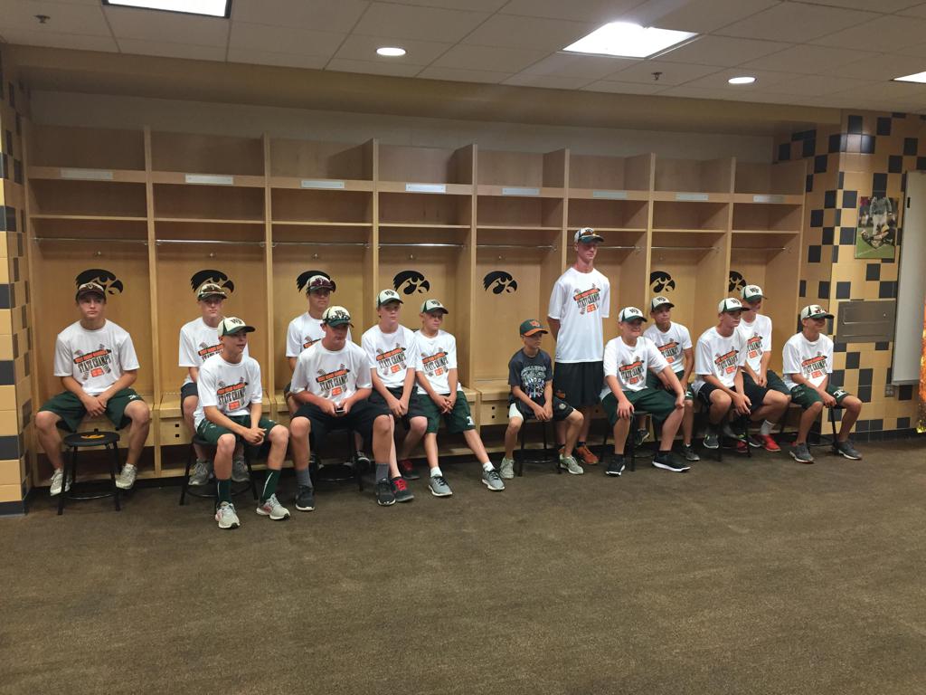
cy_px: 348
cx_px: 463
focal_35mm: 29
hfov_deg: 61.7
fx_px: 776
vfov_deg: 48.2
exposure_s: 1/30
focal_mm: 4.15
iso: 125
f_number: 2.2
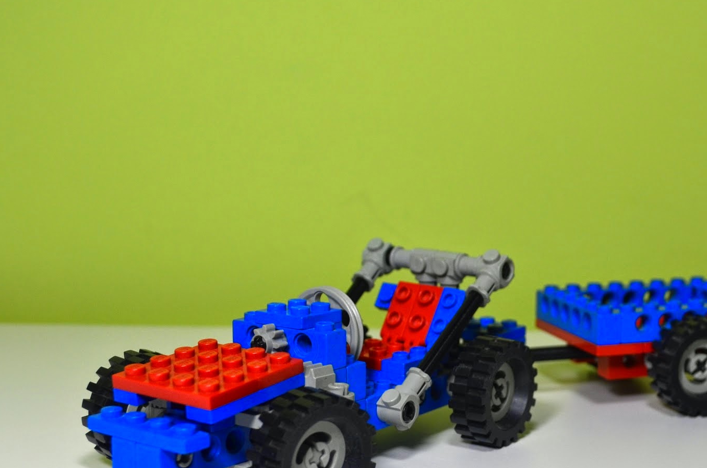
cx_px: 448
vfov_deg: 20.5
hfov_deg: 30.5
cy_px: 306
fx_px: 1288
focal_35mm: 66
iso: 320
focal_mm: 29
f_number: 5.6
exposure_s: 1/125
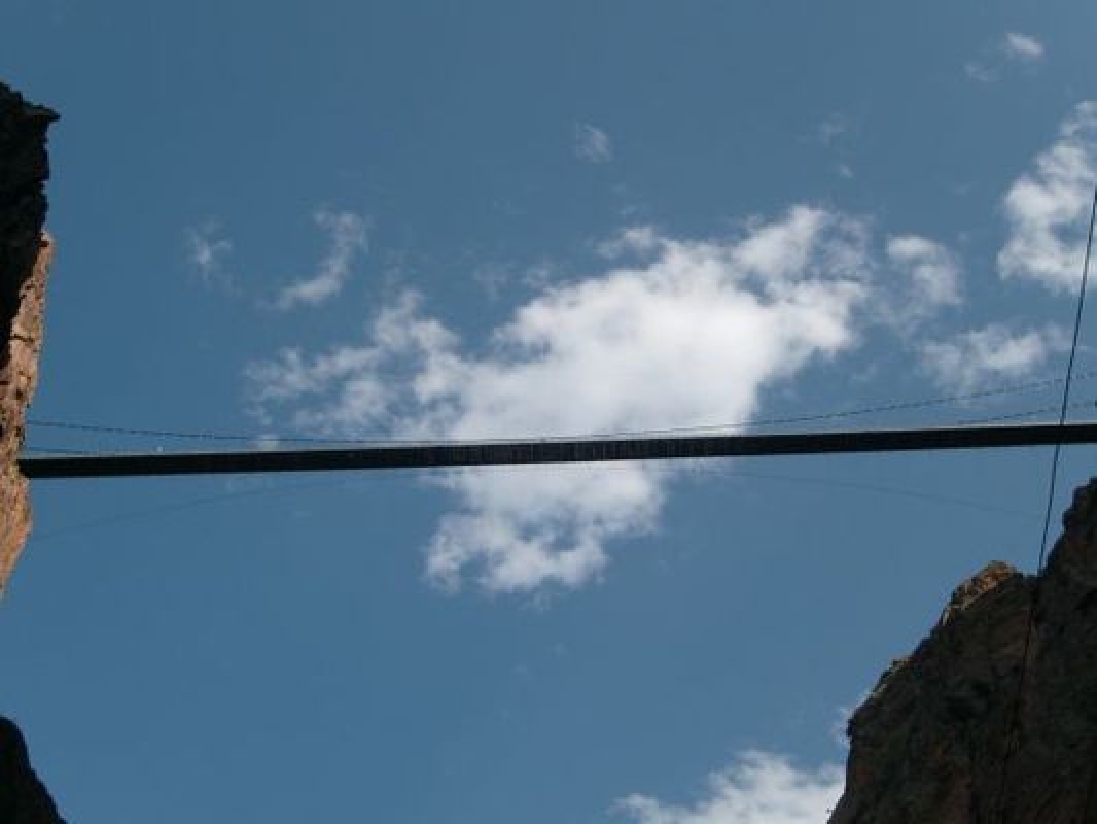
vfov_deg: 33.6
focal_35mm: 43
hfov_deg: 43.8
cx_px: 548
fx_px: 1363
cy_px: 412
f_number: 7.7
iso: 80
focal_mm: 7.2
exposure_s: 1/250
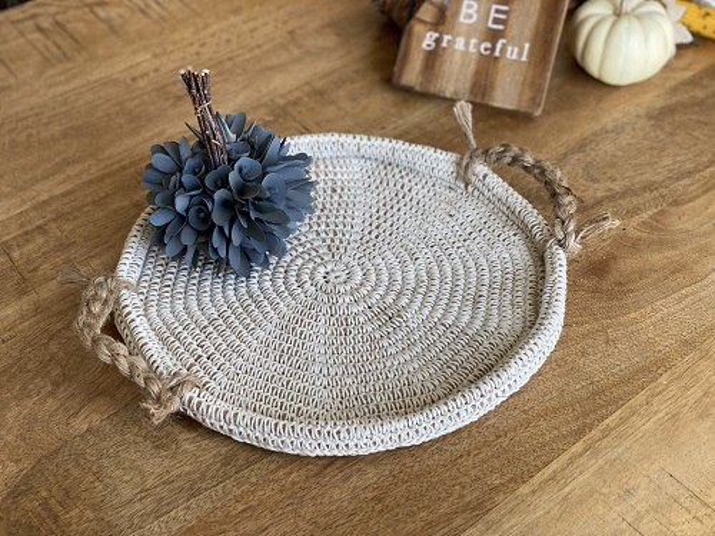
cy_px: 268
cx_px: 358
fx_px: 1074
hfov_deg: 36.8
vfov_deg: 28.0
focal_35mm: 52
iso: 80
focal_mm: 6
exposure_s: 1/122
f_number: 2
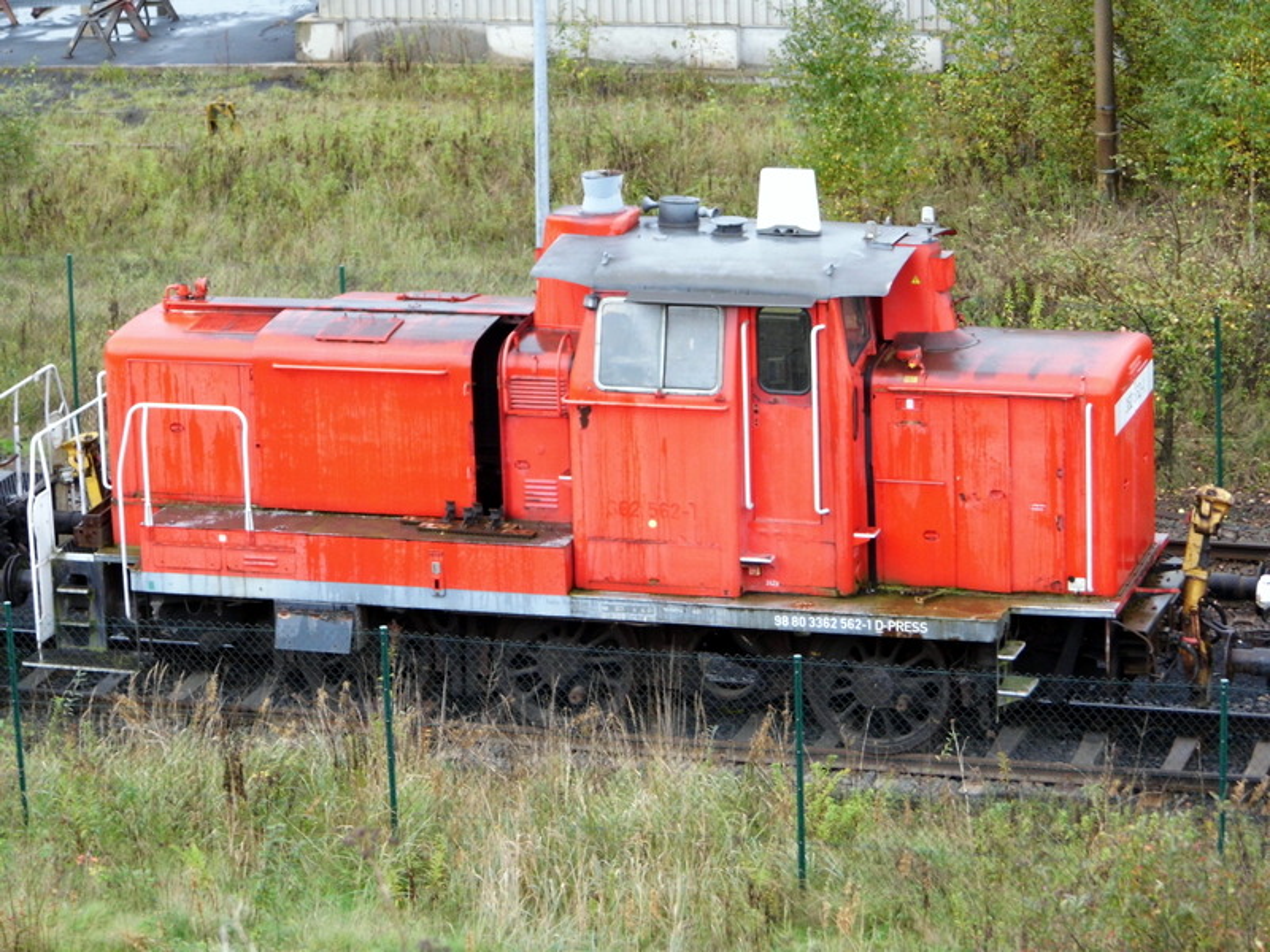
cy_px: 476
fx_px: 4843
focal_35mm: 132
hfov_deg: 14.9
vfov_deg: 11.2
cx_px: 635
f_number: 4.7
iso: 200
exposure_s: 1/60
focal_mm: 23.6
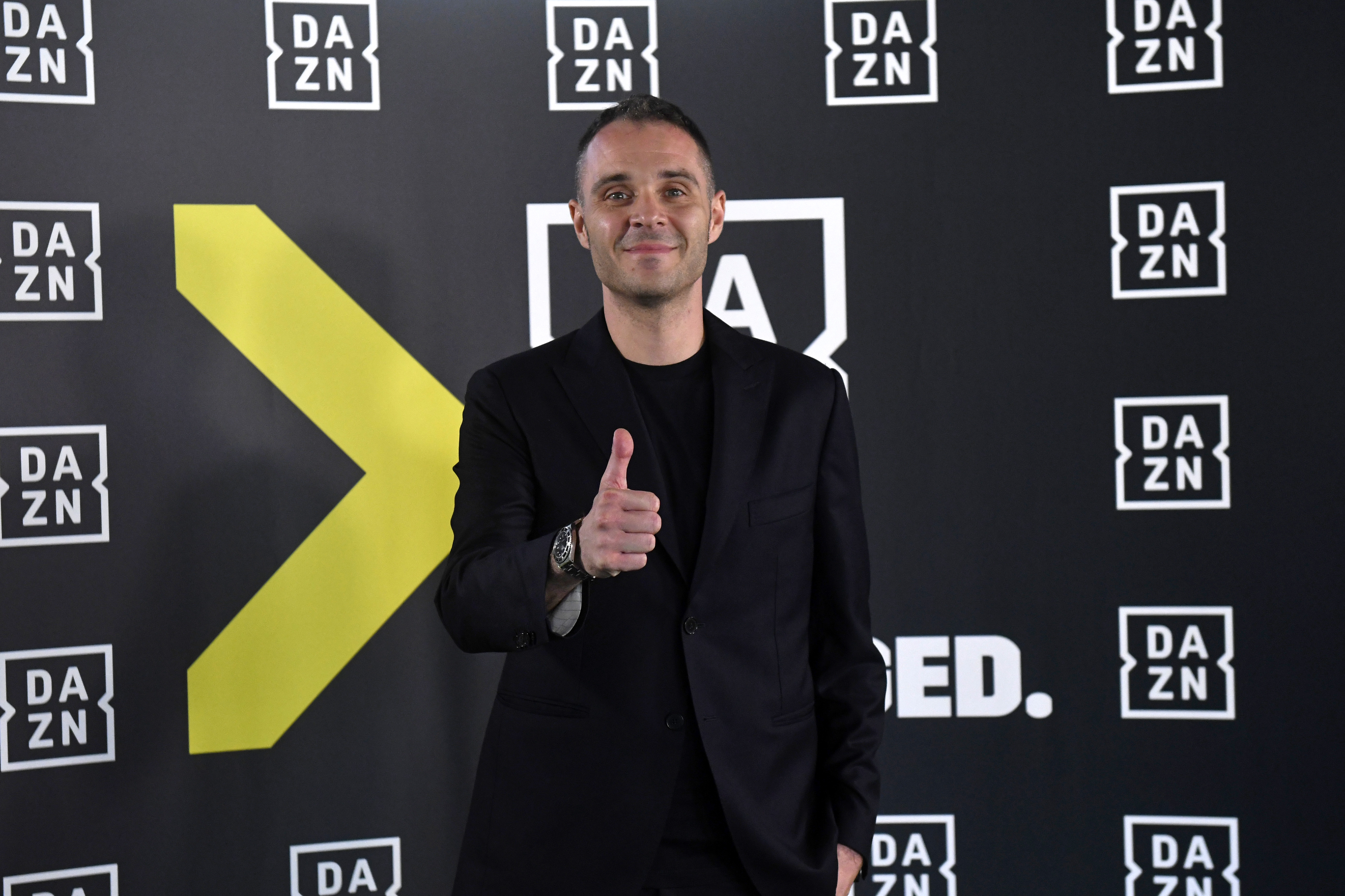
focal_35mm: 75
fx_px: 2802
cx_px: 672
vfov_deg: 18.2
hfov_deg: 27.0
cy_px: 448
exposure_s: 1/500
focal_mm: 50
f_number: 3.5
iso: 2000
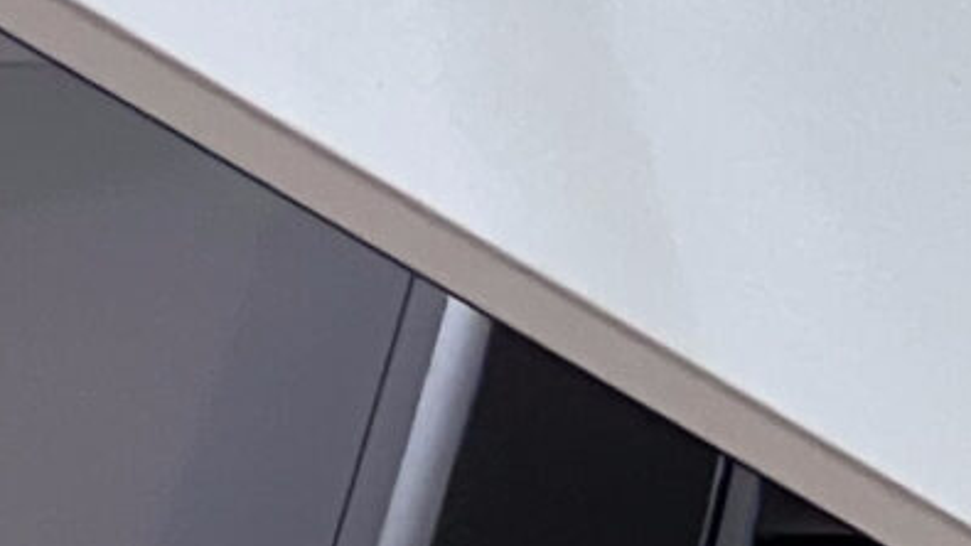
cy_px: 898
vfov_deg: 2.2
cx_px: 706
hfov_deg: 4.0
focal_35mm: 544
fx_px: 14004
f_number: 2.8
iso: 250
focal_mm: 9
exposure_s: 1/60
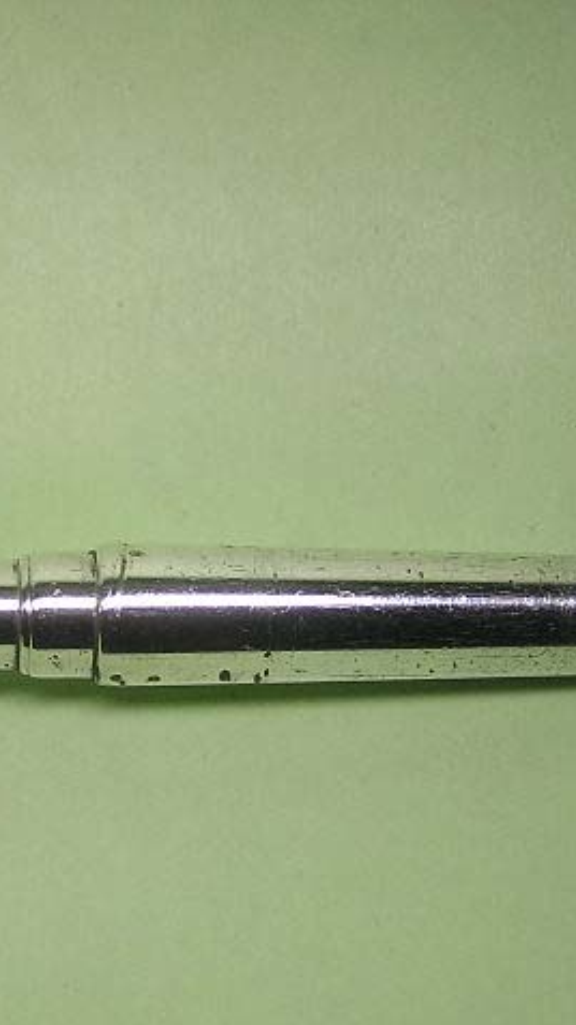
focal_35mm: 79
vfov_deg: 26.9
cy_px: 514
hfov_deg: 15.1
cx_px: 80
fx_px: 2147
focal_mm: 7.1
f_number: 3.2
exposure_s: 1/93
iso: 100
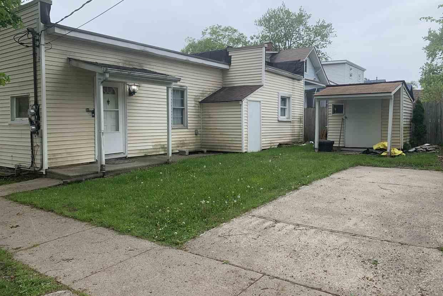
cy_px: 138
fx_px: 345
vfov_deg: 46.4
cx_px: 229
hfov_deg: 65.5
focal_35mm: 28
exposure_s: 1/546
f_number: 1.8
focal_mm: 4.25
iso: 25
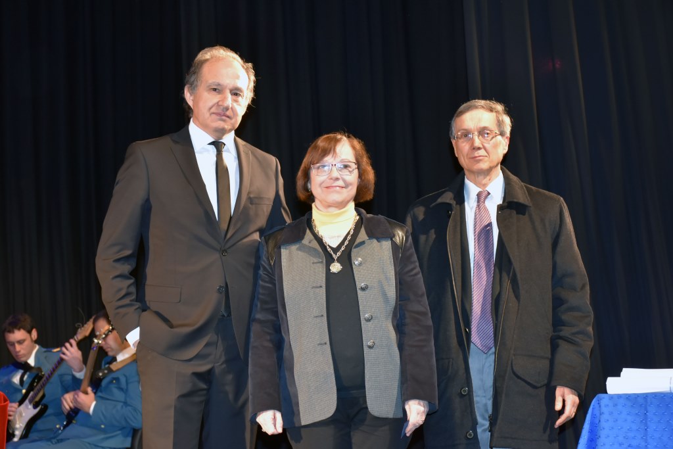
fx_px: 1346
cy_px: 224
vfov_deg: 18.9
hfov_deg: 28.1
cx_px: 336
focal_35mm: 72
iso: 800
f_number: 4.8
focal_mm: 48
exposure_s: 1/60
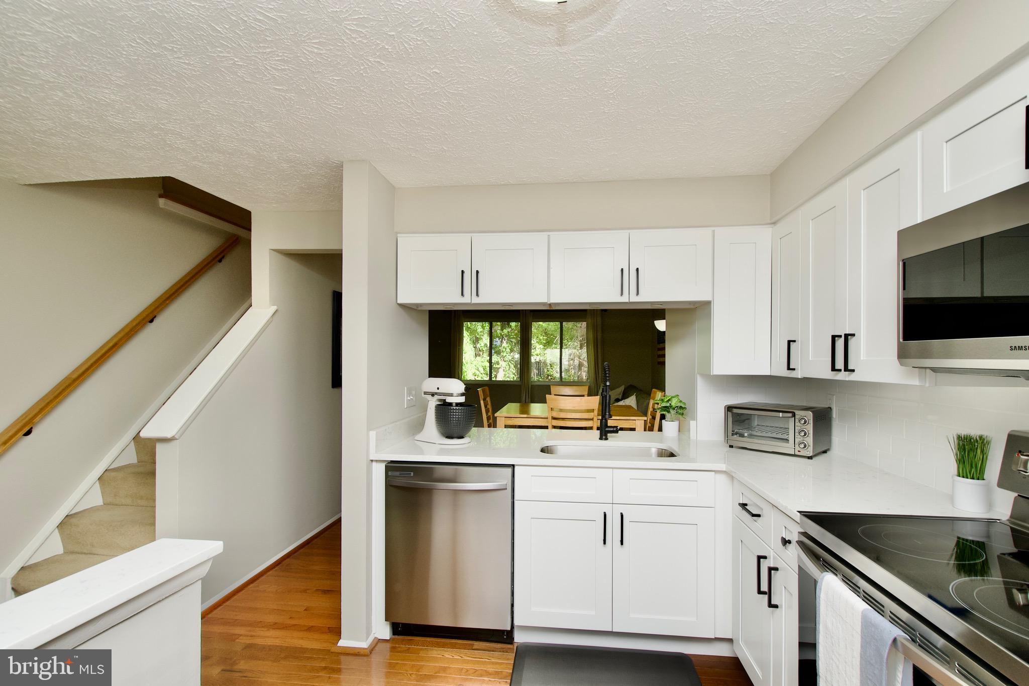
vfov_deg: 77.3
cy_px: 343
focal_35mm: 15
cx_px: 514
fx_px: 429
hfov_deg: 100.4
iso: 320
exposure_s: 1/200
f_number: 7.1
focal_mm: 10
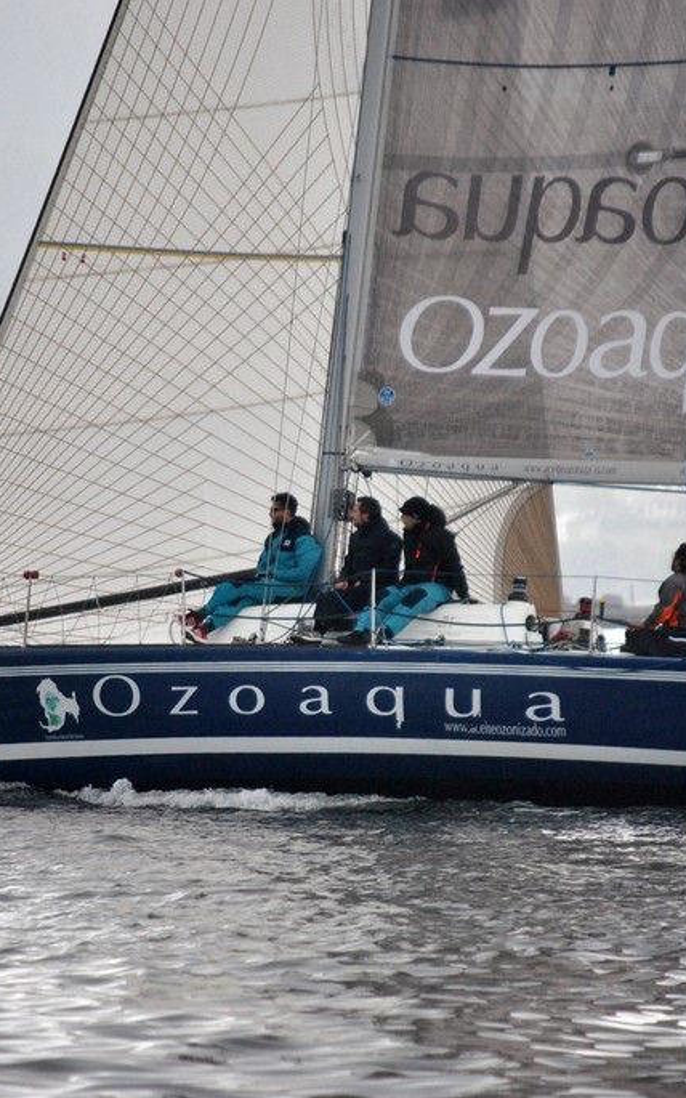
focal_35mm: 401
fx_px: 11991
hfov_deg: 3.3
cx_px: 343
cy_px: 549
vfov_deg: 5.2
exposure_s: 1/320
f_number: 5.3
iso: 400
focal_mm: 175
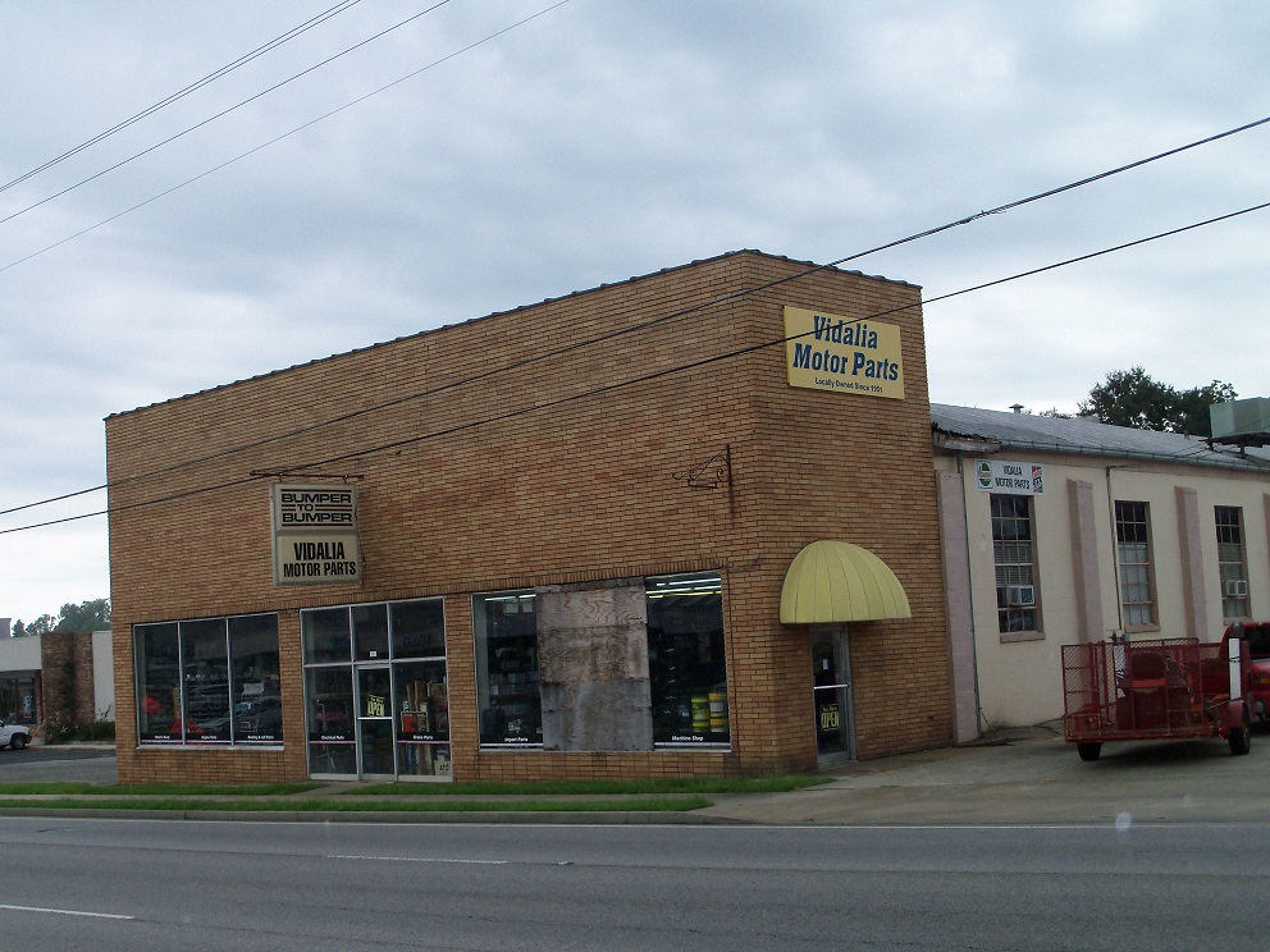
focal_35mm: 47
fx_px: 1724
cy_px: 476
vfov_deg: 30.9
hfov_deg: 40.4
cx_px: 635
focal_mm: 8.3
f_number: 3.2
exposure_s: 1/400
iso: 80
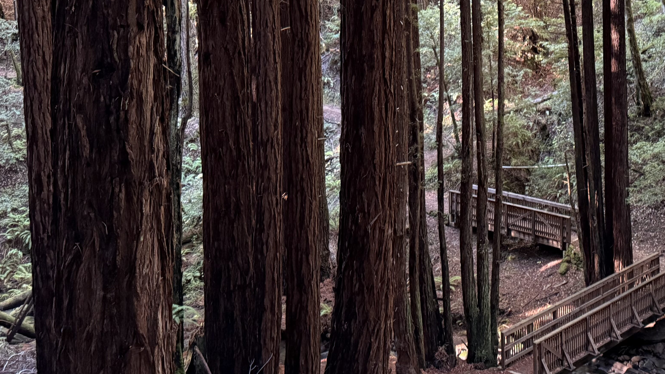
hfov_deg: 41.4
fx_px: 846
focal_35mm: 48
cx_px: 516
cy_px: 38
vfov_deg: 24.2
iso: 800
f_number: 1.78
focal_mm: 6.76
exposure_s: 1/45
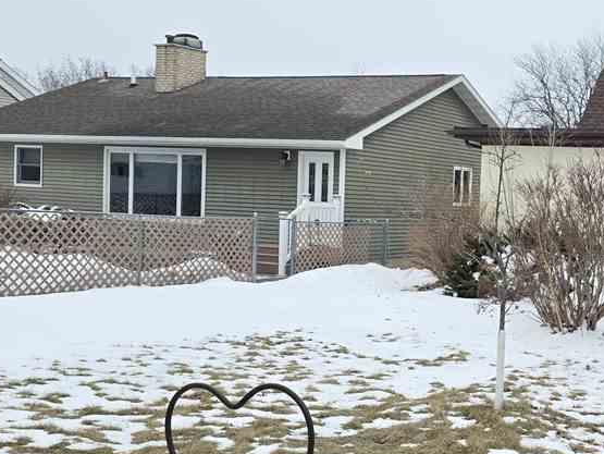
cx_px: 566
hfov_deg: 33.8
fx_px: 925
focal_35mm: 53
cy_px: 254
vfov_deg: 27.5
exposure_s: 1/185
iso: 12
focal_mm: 6.3
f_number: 1.7
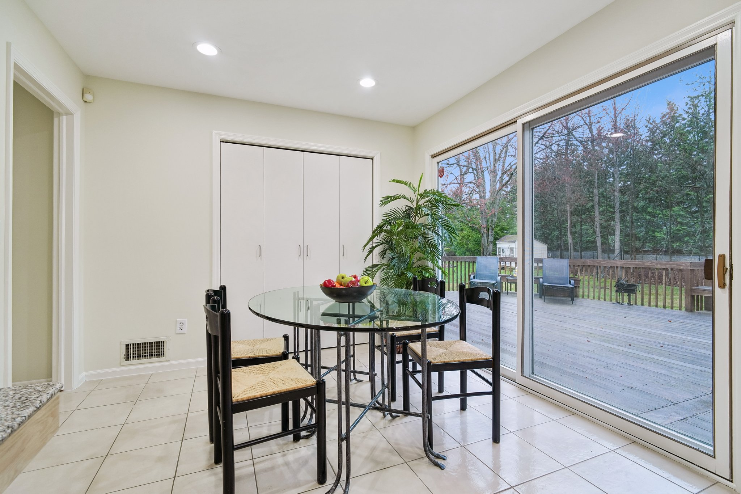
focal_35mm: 16
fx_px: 329
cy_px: 247
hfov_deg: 96.7
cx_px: 370
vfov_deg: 73.7
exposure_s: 1/20
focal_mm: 16
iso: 400
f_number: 8
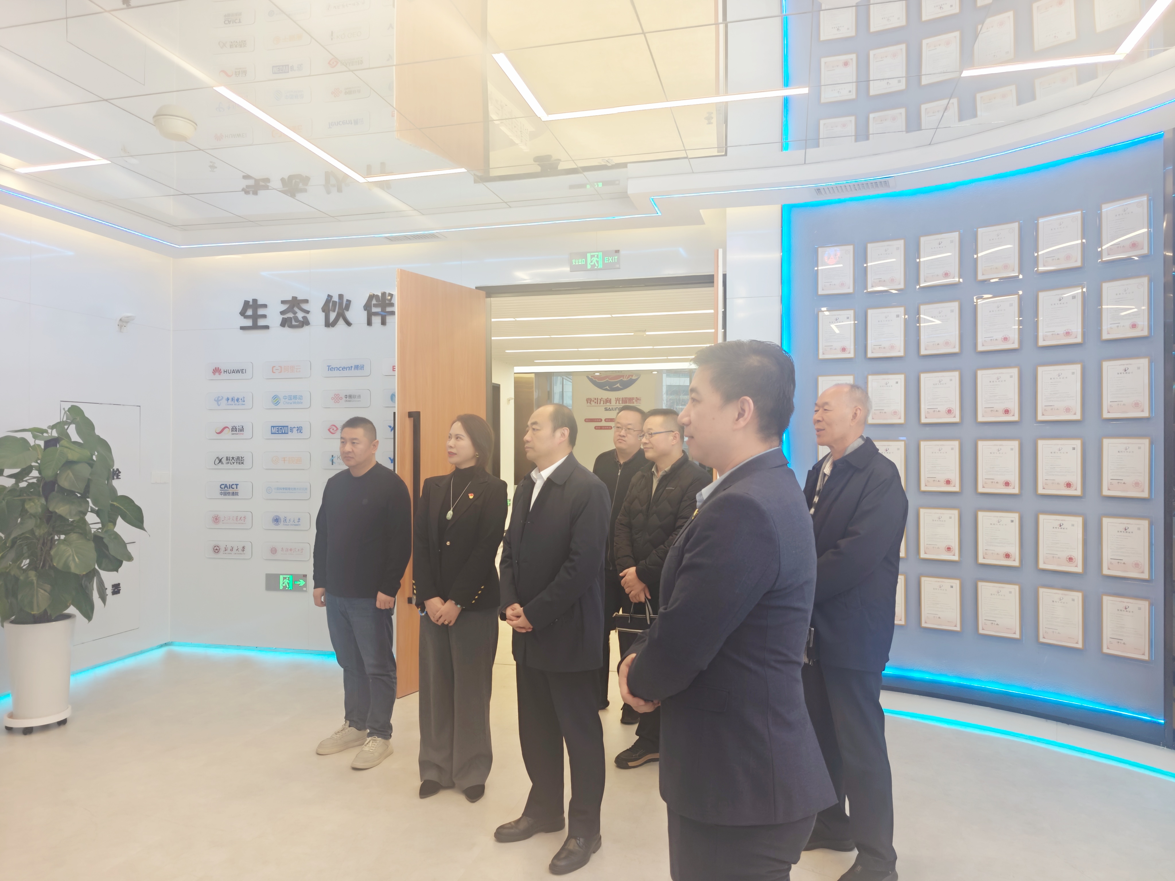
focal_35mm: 23
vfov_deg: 58.9
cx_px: 588
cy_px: 440
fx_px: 781
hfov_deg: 73.9
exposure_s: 1/100
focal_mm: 6.06
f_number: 1.6
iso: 125
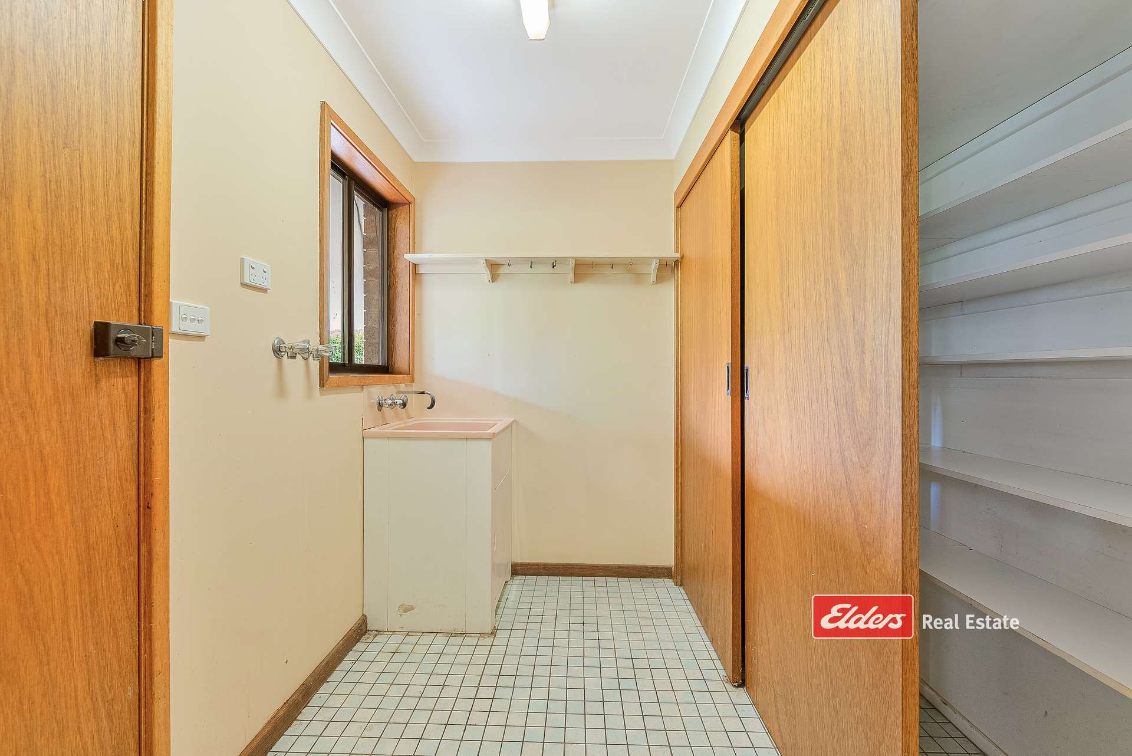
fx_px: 440
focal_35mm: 14
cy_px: 378
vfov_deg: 81.3
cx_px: 566
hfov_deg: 104.2
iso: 200
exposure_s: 1/10
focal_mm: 14
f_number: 7.1
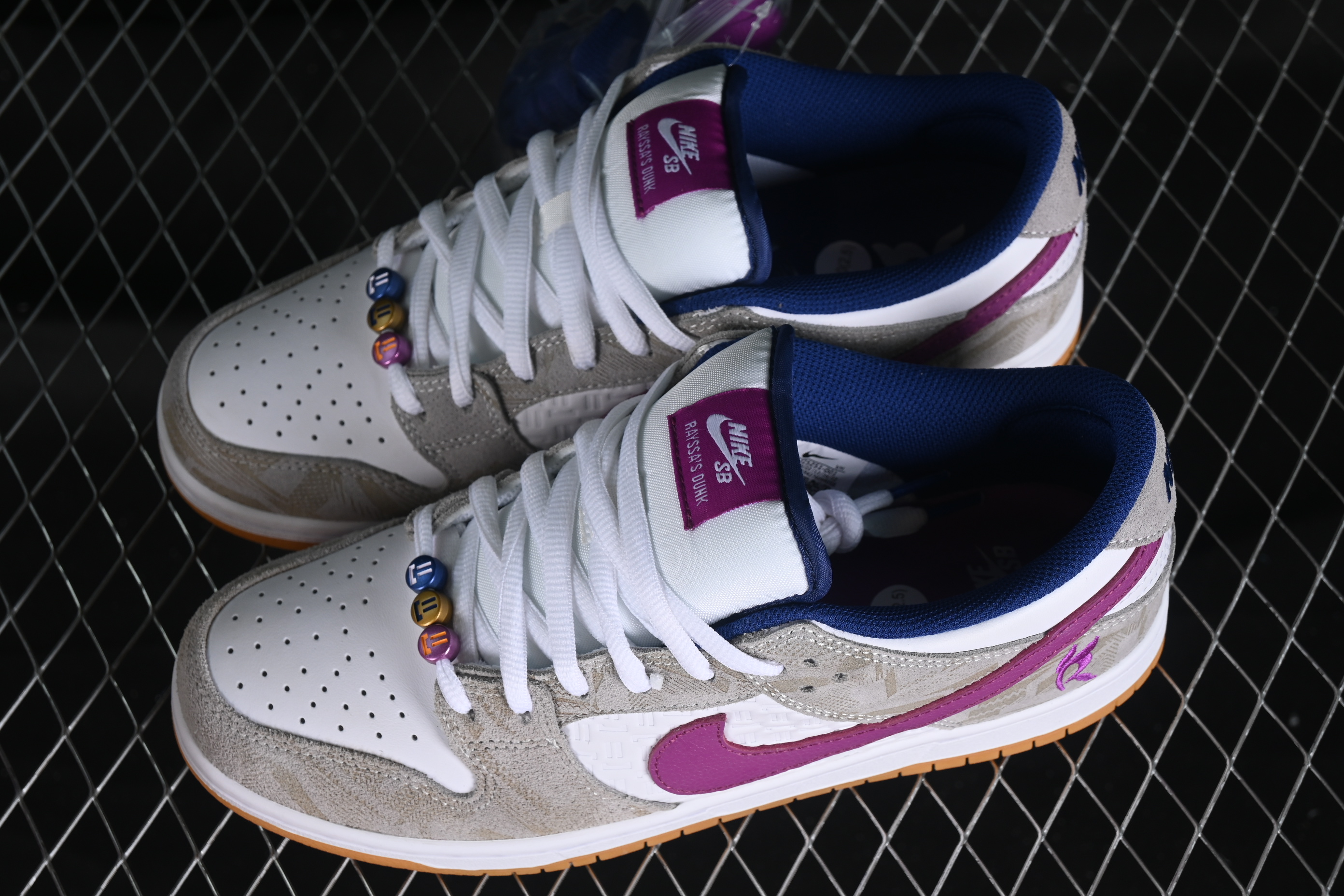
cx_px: 672
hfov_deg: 27.0
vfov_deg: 18.2
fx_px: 2800
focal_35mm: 75
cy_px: 448
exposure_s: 1/60
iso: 160
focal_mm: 50
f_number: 7.1
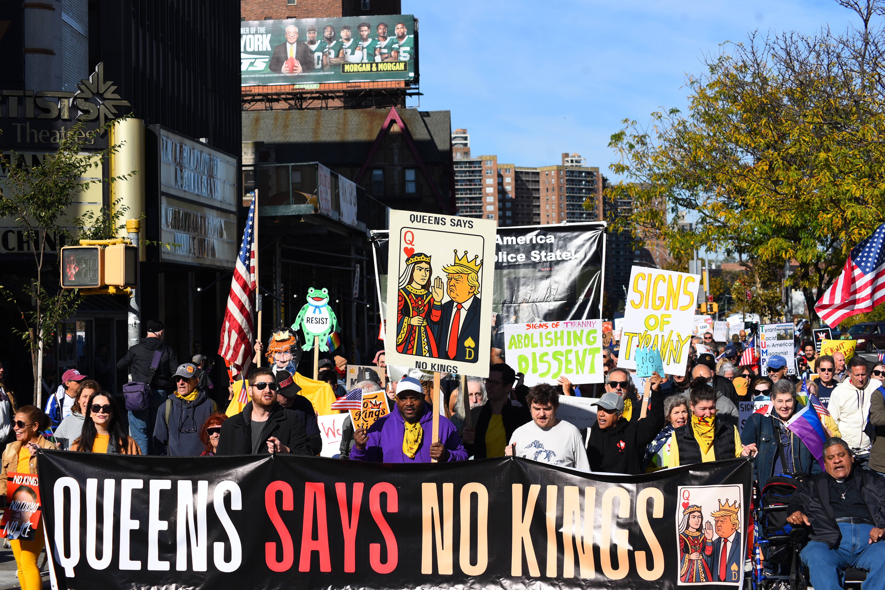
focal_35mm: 70
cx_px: 442
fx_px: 1721
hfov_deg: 28.8
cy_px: 295
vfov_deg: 19.5
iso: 200
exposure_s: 1/1250
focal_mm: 70
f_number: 8
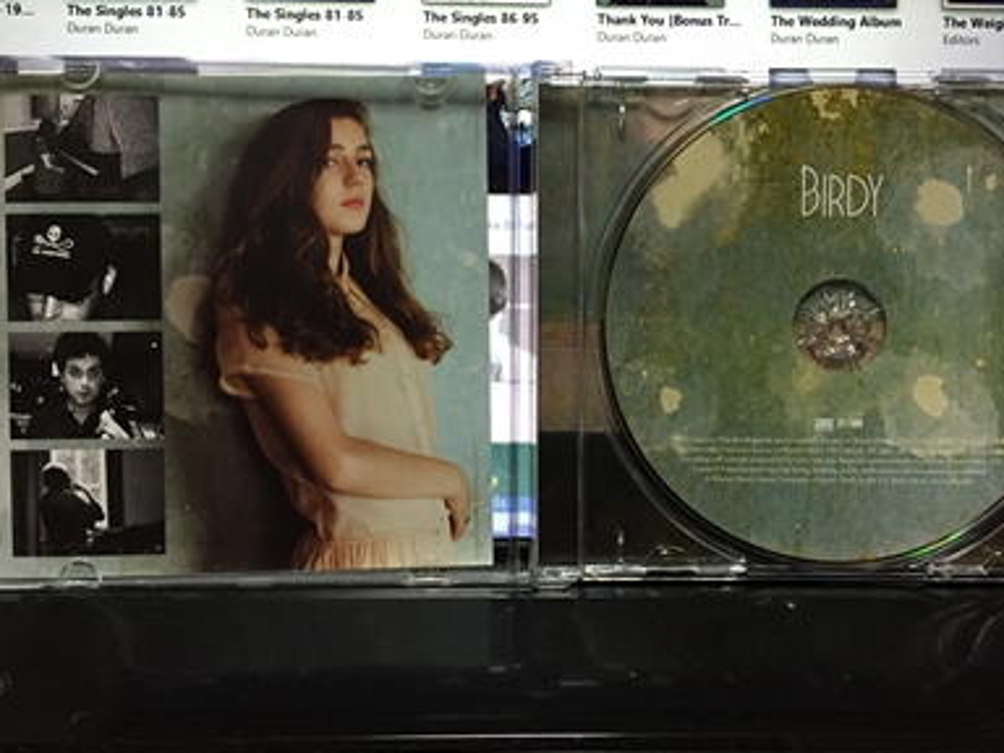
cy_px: 356
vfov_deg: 41.8
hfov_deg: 53.9
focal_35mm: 34
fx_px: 986
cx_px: 544
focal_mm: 4.15
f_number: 2.2
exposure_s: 1/30
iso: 160
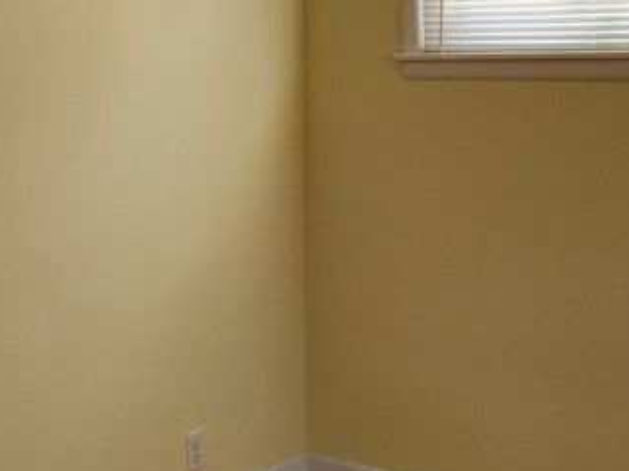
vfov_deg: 20.1
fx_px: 1326
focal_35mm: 73
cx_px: 97
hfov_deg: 26.0
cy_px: 216
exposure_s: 1/180
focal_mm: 5.4
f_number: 1.8
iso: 200
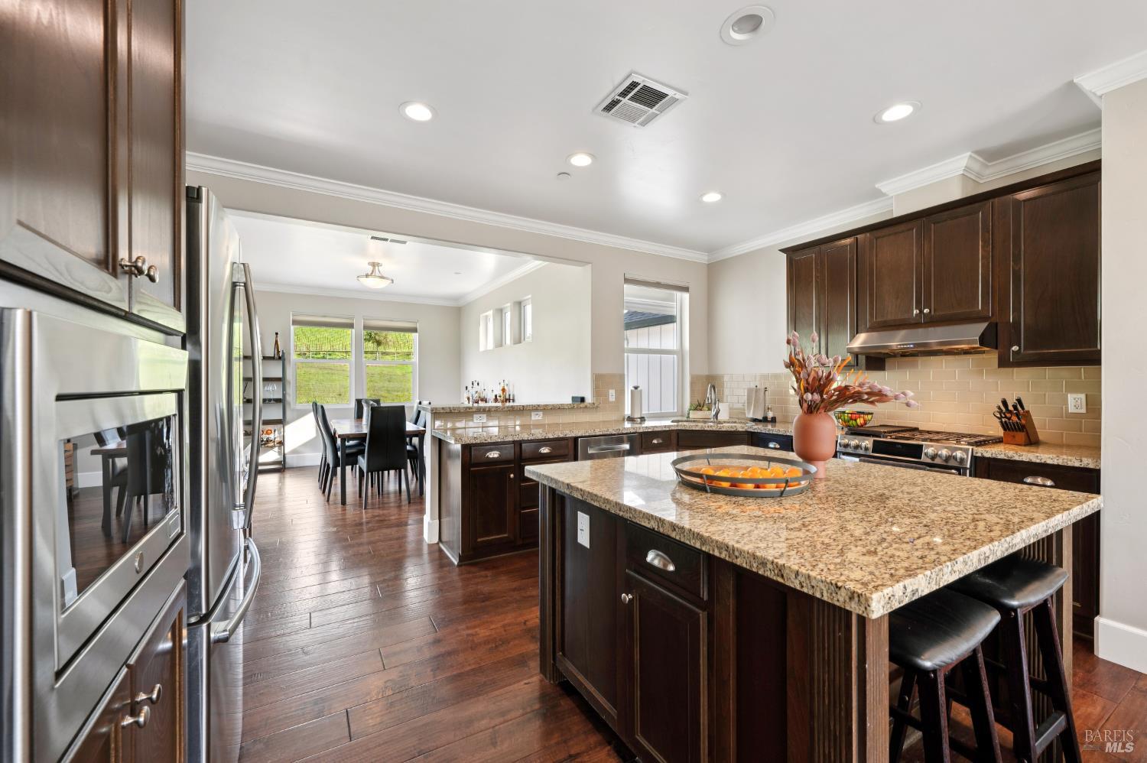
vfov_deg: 81.1
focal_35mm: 14
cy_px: 382
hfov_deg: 104.3
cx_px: 574
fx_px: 446
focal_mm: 14
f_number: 8
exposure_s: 1/25
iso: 200
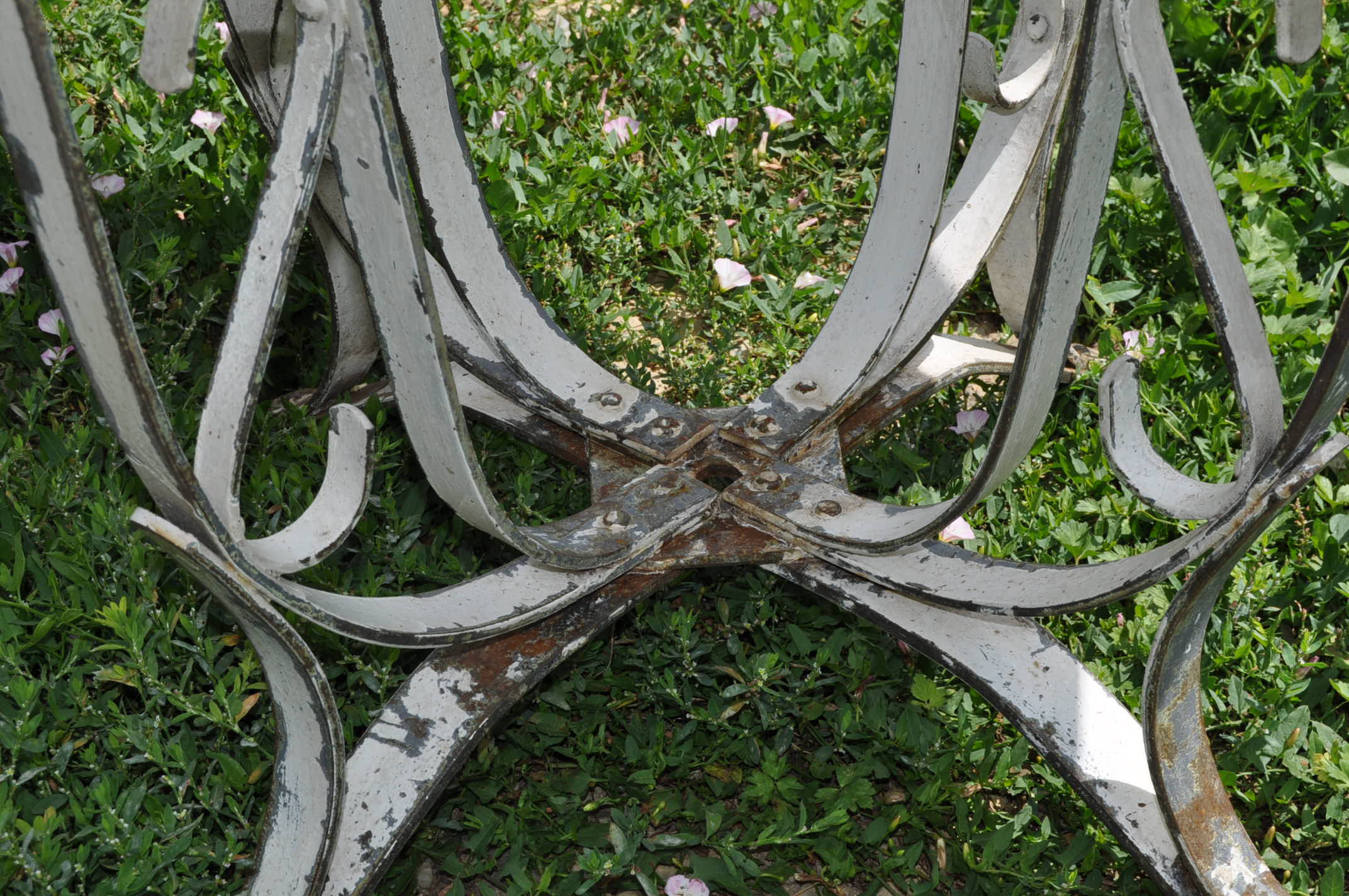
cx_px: 674
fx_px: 2246
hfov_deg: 33.4
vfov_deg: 22.6
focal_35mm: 60
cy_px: 448
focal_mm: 40
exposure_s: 1/200
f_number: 10
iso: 200
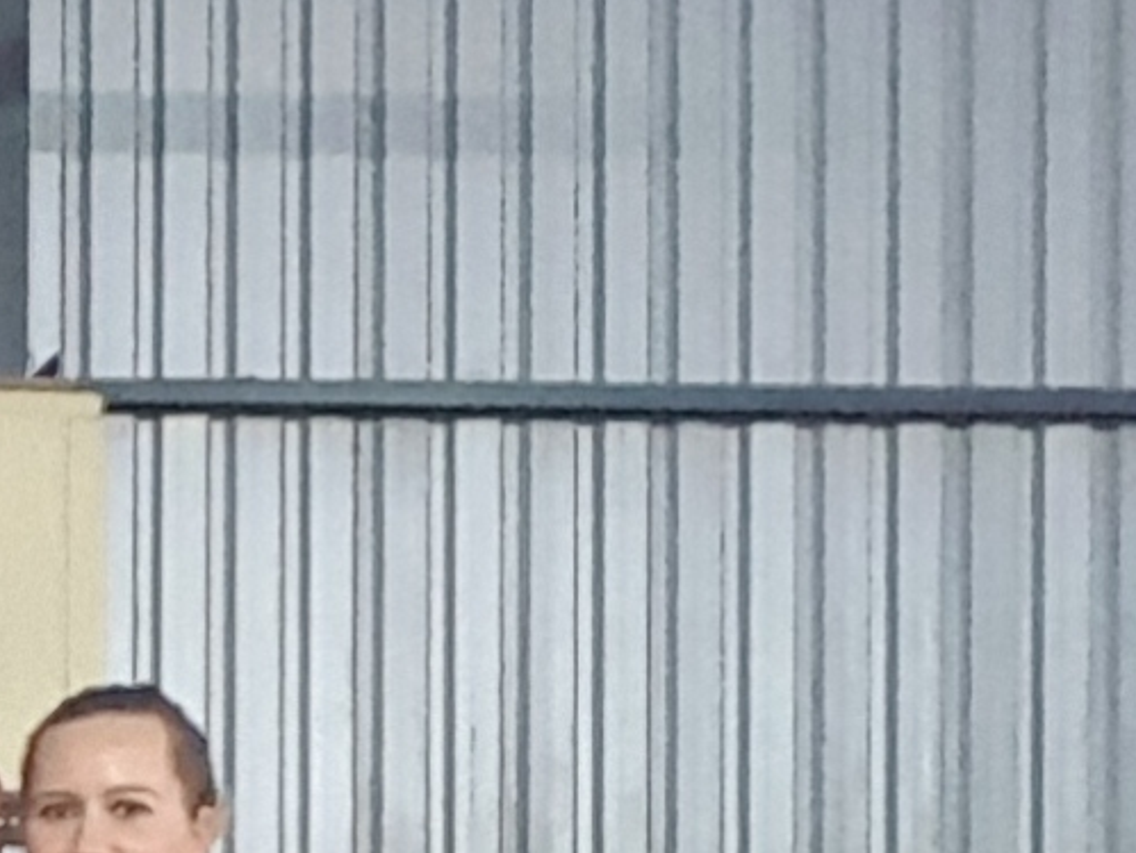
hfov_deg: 15.4
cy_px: 1247
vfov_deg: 12.9
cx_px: -940
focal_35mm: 109
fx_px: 3580
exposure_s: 1/12
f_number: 1.7
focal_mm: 2.1
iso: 800
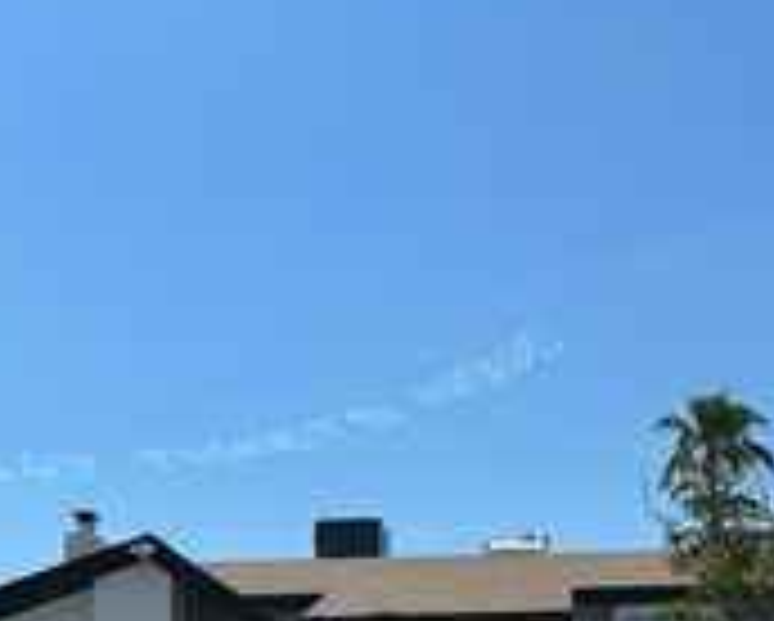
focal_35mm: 68
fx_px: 1559
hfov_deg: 27.8
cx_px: 284
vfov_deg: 21.6
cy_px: 646
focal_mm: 6.86
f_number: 1.78
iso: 80
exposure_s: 1/7576
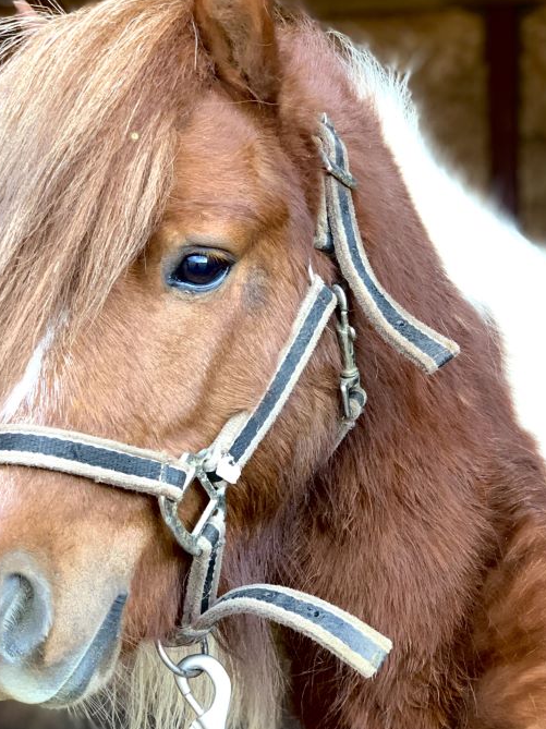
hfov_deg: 17.5
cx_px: 183
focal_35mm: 84
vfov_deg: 23.3
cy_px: 349
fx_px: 1768
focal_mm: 6
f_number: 2.4
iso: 100
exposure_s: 1/122
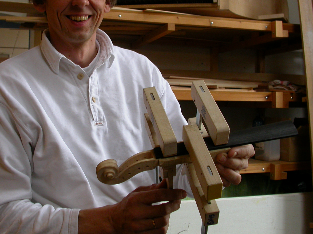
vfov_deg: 30.1
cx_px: 123
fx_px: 434
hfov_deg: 39.5
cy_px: 88
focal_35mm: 48
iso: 100
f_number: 3.7
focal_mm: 7.85
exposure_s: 1/41.7
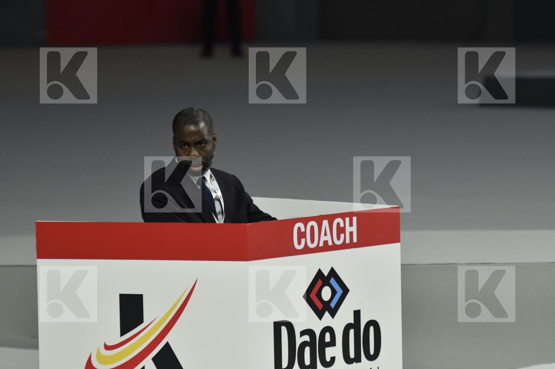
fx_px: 4853
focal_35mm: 315
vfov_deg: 4.4
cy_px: 184
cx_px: 278
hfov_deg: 6.5
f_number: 4
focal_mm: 210
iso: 1250
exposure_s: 1/400
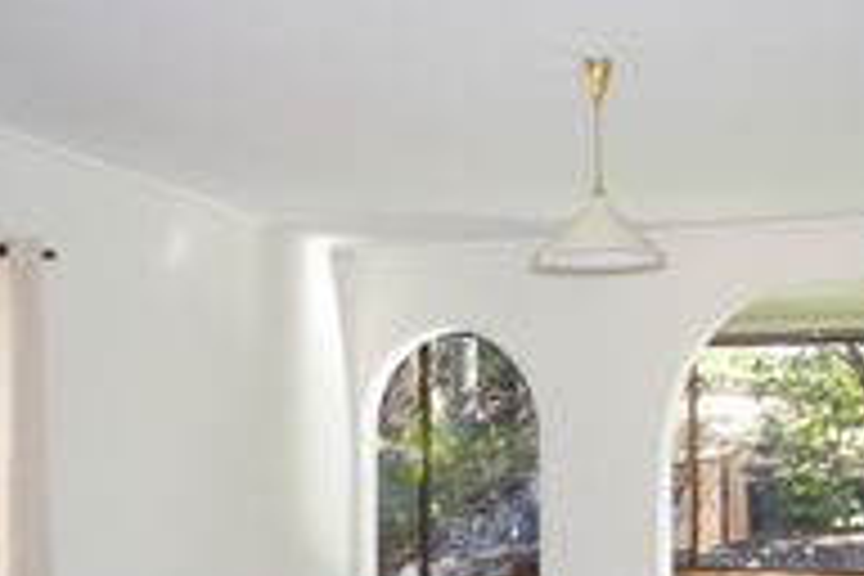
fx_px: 1584
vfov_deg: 20.1
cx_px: 477
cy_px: 551
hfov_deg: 30.5
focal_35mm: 66
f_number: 3.5
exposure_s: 1/60
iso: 200
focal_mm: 18
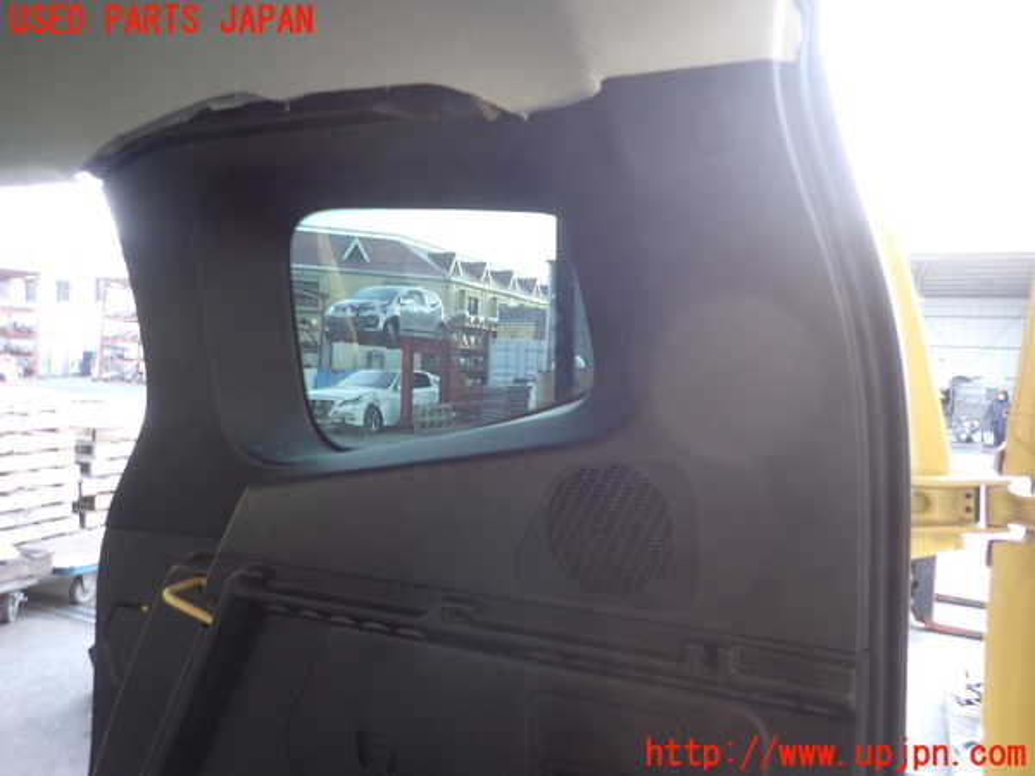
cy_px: 388
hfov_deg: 69.4
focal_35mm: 25
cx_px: 518
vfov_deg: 54.9
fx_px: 747
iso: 200
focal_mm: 4.5
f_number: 2
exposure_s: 1/50
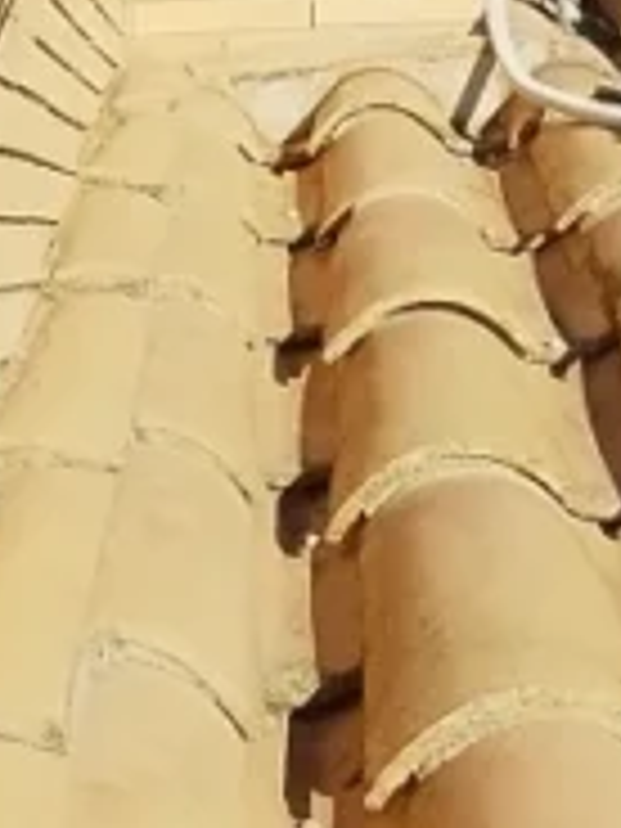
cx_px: 364
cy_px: -68
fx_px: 2129
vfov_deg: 21.0
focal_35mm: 89
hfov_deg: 16.6
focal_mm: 1.65
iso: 60
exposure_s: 1/3080
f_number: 2.2
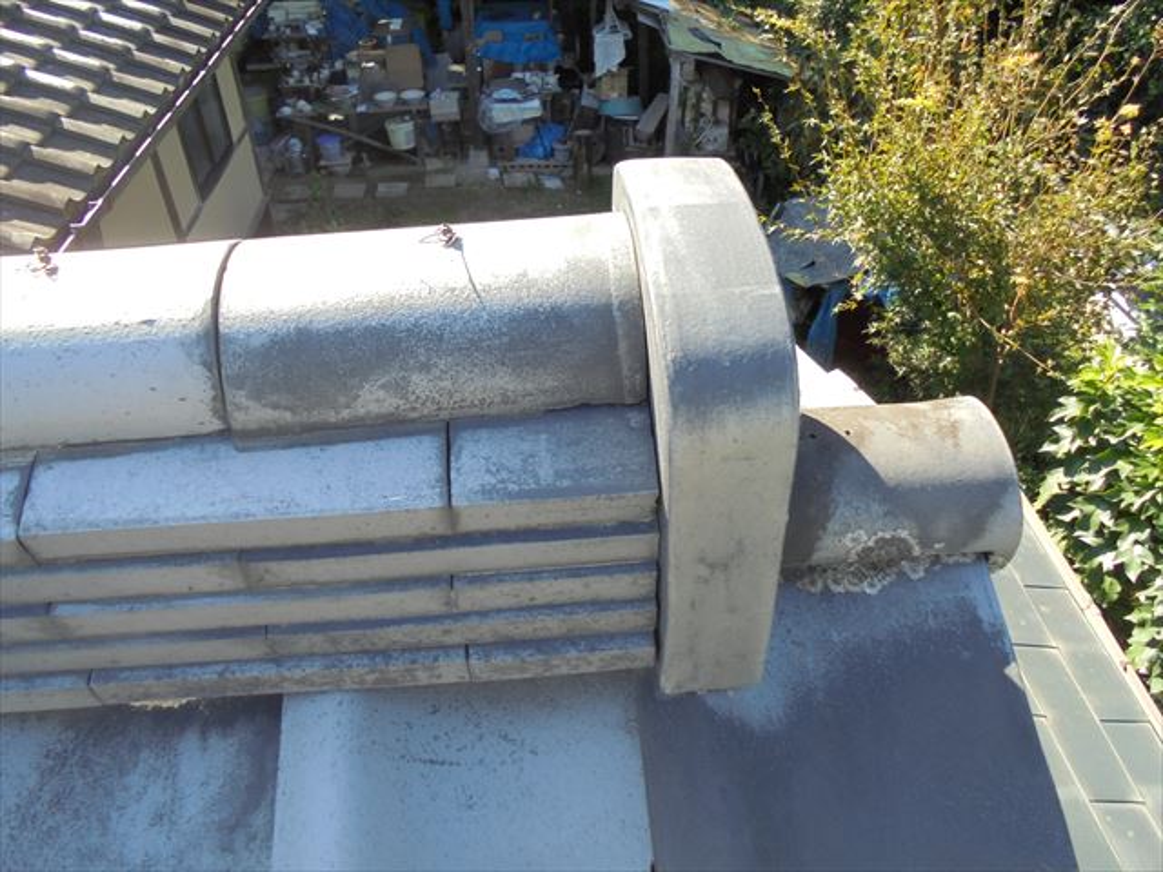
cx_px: 582
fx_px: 874
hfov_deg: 67.3
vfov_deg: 53.1
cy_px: 436
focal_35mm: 26
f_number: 3.5
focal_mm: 4.6
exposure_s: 1/160
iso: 100
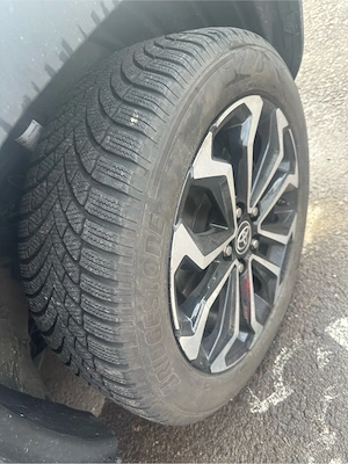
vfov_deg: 71.6
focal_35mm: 24
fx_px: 322
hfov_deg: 56.8
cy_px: 232
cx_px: 174
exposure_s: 1/121
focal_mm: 6.86
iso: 64
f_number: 1.78
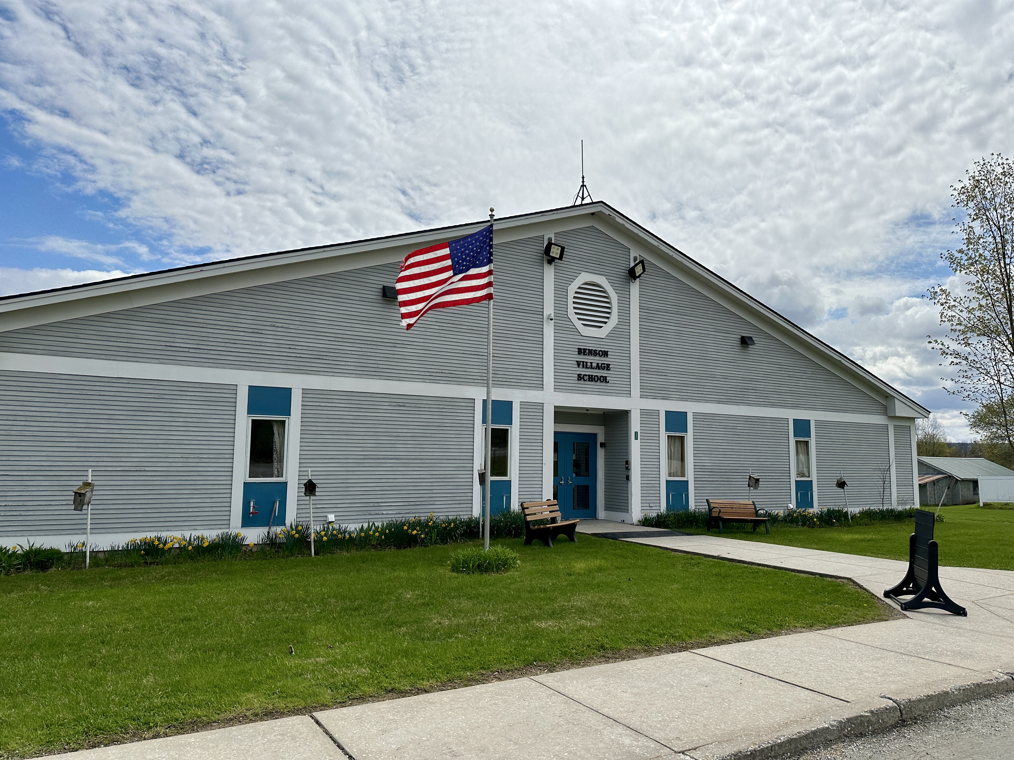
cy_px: 380
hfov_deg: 71.6
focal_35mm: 24
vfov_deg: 56.8
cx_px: 507
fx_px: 703
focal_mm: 6.86
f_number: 1.78
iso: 80
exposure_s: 1/15625
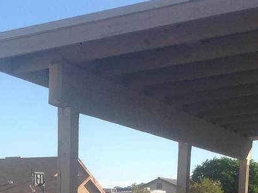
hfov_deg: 18.1
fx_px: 783
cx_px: -13
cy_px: 292
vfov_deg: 13.3
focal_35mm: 105
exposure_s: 1/1205
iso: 50
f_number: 2.4
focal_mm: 4.12
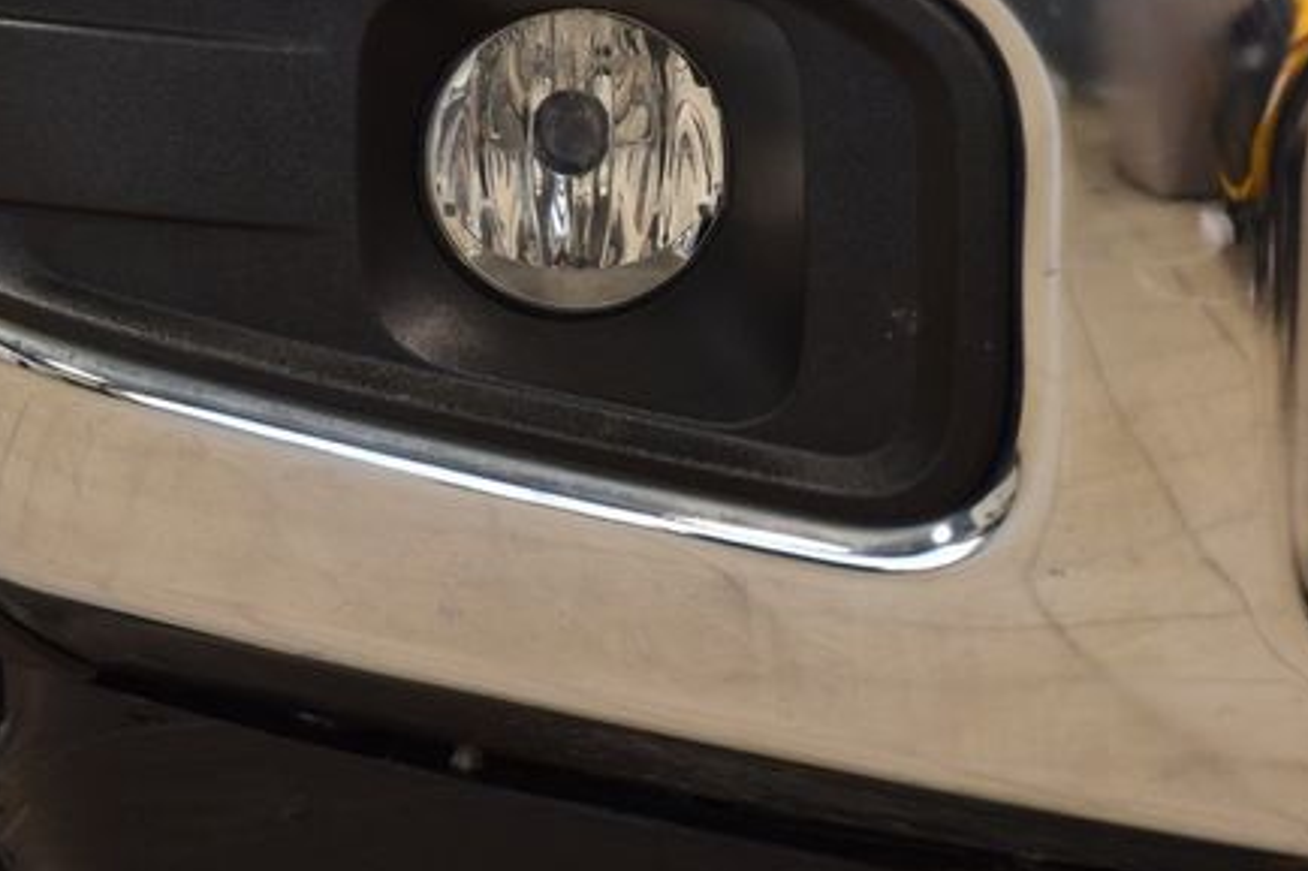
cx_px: 362
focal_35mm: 155
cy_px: 285
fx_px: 5629
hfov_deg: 13.2
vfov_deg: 8.8
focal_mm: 70
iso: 500
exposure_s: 1/30
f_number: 7.1
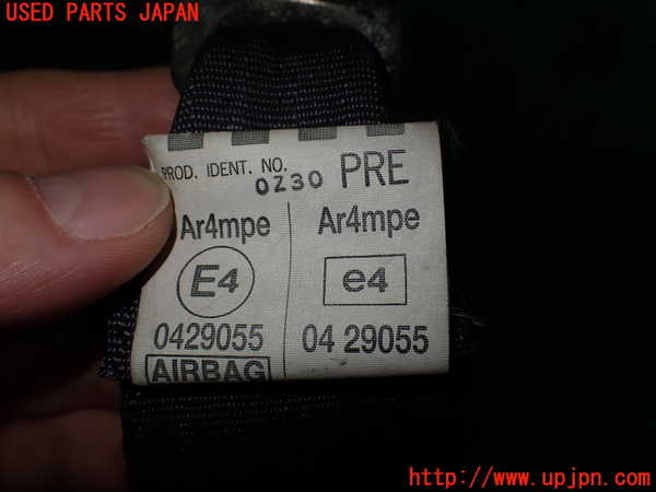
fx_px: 569
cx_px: 328
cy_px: 246
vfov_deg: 46.8
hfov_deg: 60.0
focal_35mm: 30
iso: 100
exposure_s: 1/125
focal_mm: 5.4
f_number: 3.2
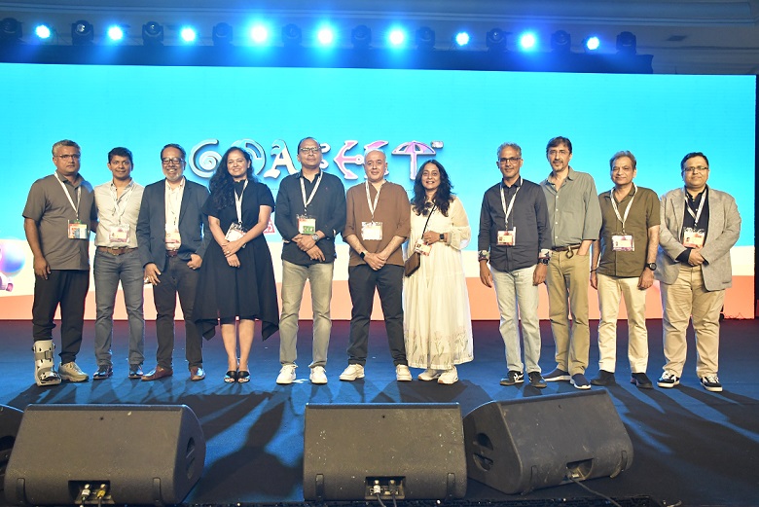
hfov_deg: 57.2
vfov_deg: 40.0
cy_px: 254
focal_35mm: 33
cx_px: 380
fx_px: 696
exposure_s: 1/200
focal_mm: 22
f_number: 5
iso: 3200
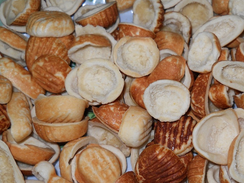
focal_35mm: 59
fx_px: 416
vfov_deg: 24.7
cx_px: 147
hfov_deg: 32.6
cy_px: 117
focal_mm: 6.72
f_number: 5.5
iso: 80
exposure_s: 1/30
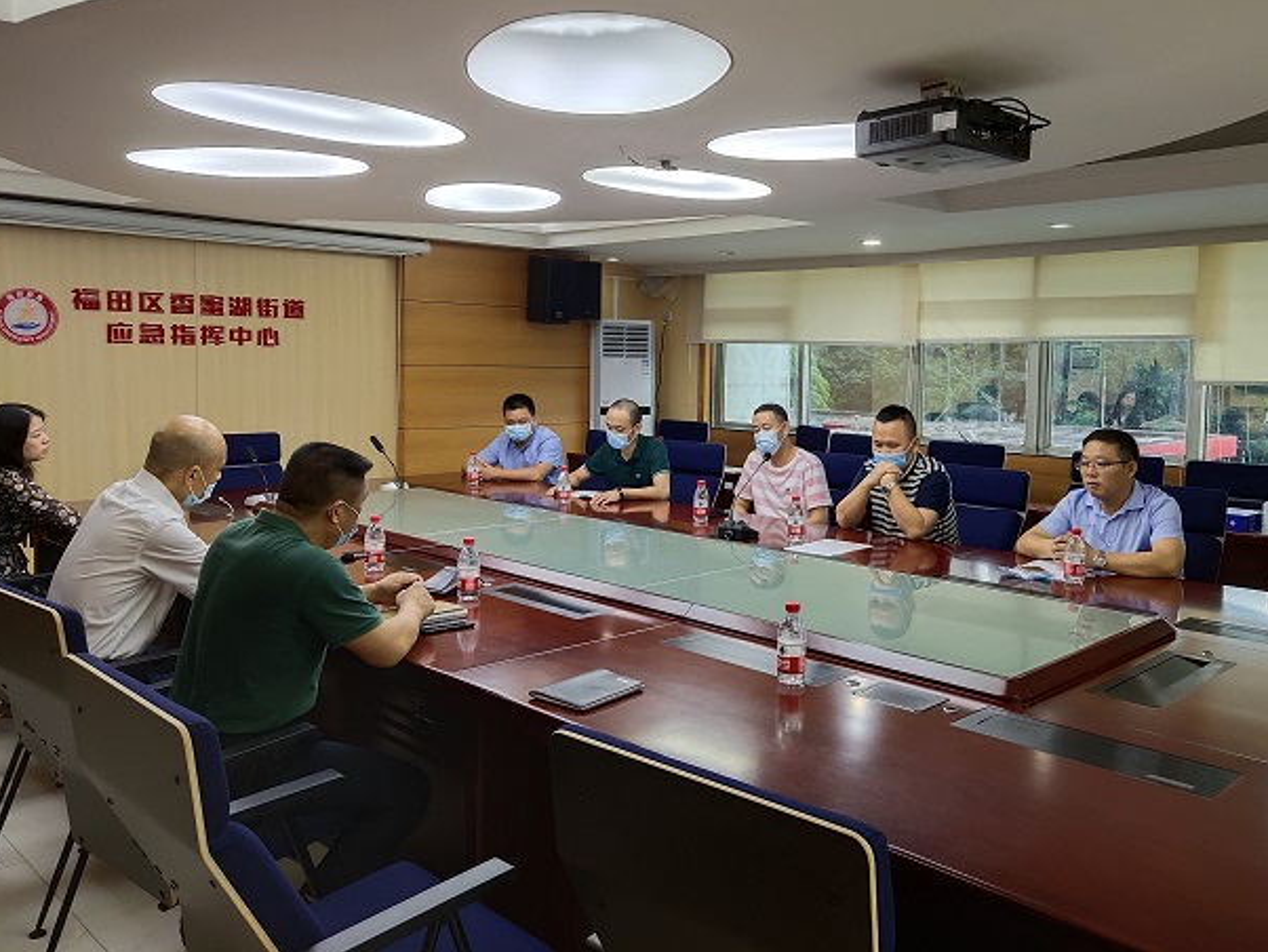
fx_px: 1063
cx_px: 697
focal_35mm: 29
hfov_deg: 61.5
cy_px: 423
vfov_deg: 48.2
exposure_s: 1/50
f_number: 1.79
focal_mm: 4.27
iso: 344
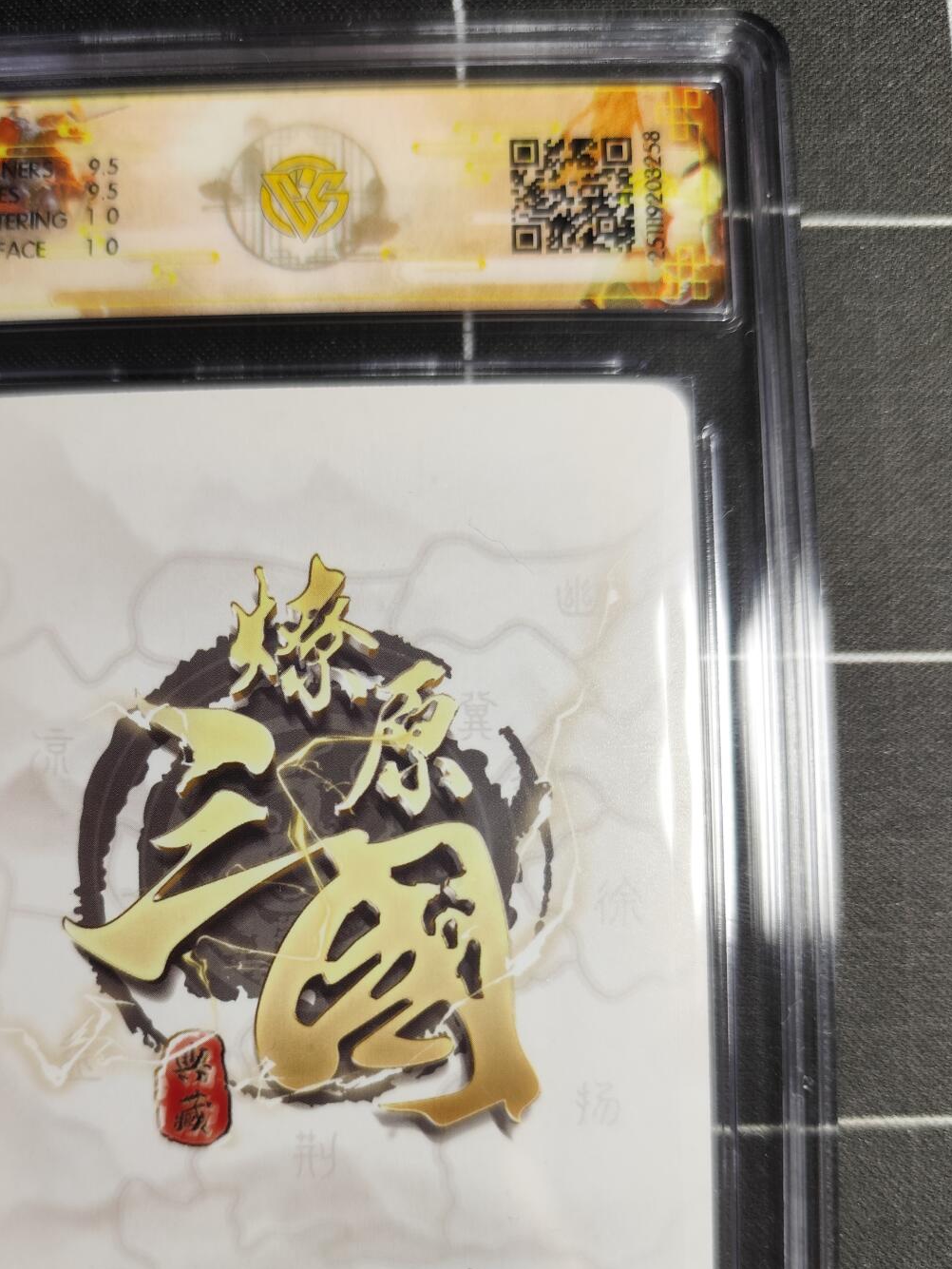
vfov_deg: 57.8
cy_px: 775
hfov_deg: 45.0
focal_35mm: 31
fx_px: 1136
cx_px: 352
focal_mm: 6.14
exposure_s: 1/100
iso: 250
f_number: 1.65
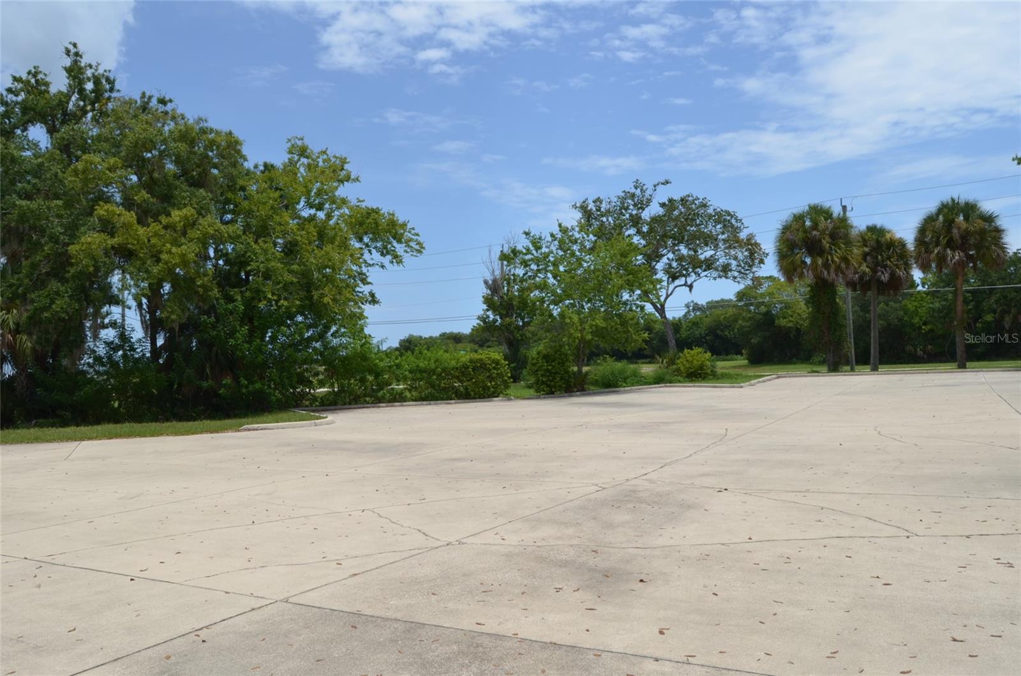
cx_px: 510
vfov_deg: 47.7
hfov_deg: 67.5
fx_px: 764
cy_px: 338
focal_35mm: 27
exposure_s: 1/200
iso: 100
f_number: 10
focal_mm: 18
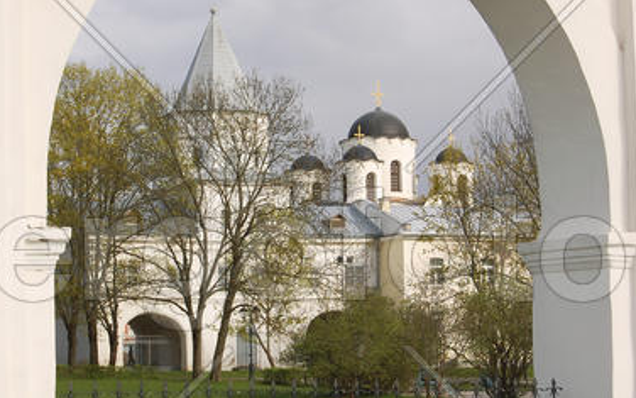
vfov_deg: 11.6
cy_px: 259
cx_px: 318
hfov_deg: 18.4
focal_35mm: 113
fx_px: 1959
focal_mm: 48
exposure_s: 1/80
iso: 200
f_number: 9
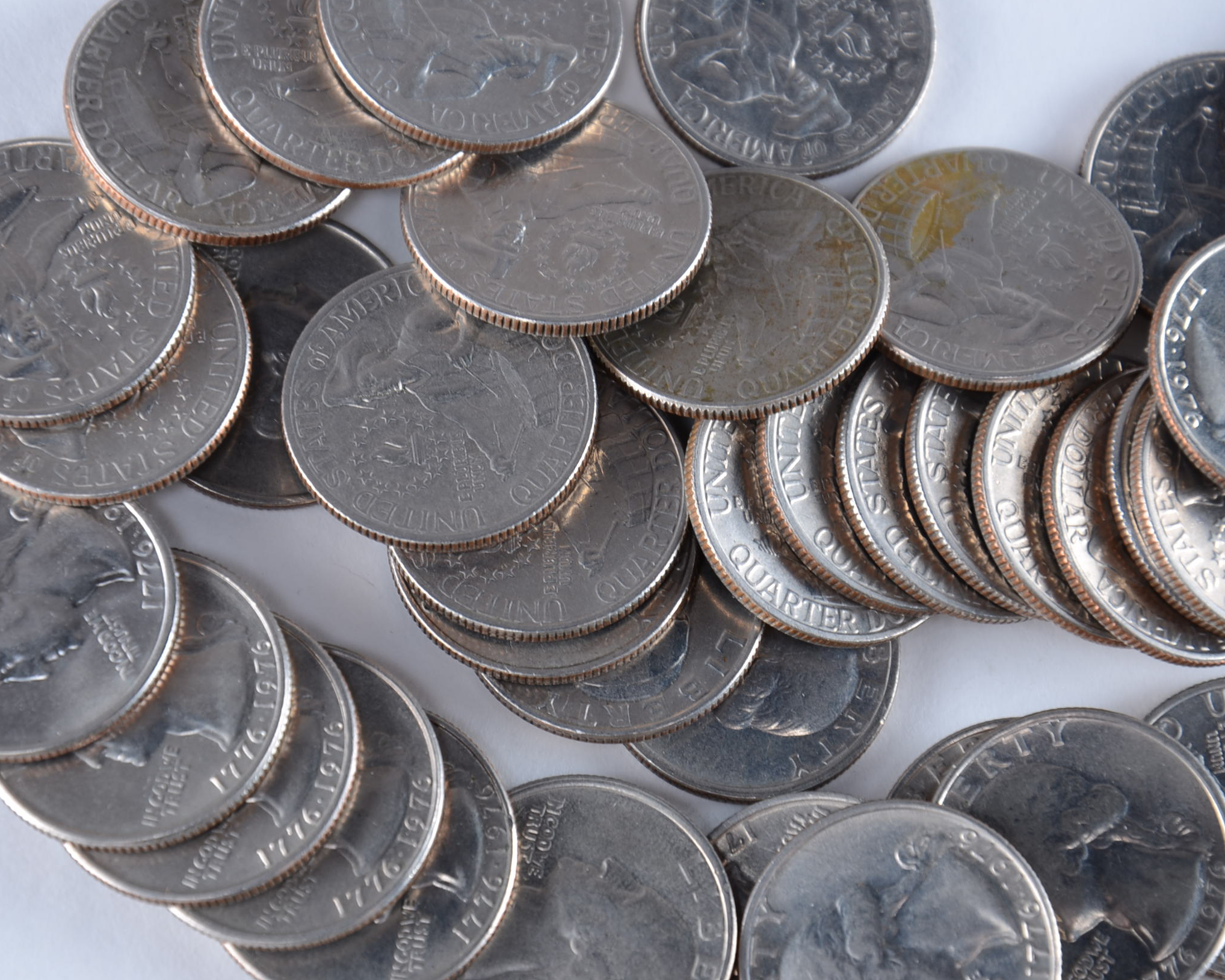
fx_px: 6473
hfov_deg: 10.8
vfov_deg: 8.7
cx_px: 652
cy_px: 489
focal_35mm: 179
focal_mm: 105
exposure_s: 1/160
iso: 100
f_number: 8
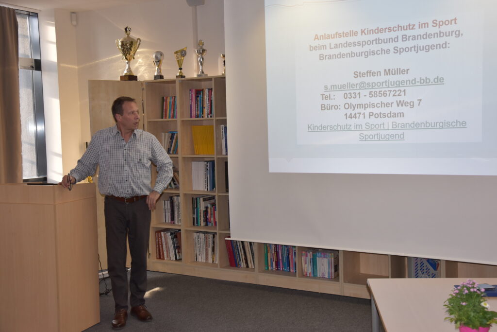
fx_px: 621
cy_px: 166
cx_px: 248
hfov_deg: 43.6
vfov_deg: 29.9
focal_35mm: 45
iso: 800
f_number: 5.6
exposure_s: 1/125
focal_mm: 30
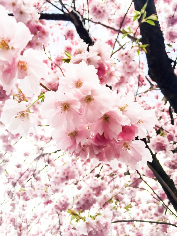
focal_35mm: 29
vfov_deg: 61.7
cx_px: 88
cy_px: 118
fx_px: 198
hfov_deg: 48.2
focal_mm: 4.15
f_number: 2.2
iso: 32
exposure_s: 1/557
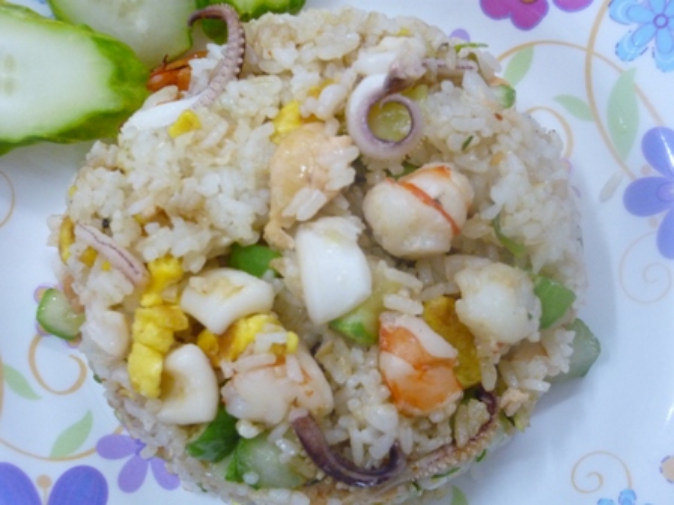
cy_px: 252
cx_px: 337
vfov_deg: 34.3
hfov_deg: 44.8
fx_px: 818
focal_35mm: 42
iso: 400
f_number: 3
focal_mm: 6.9
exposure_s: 1/13
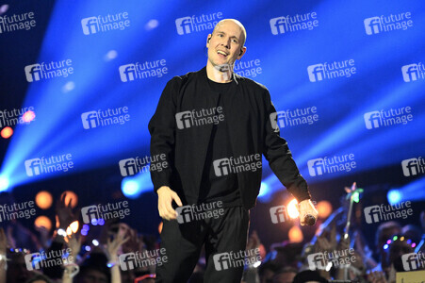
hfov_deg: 4.1
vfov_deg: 2.7
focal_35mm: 500
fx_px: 5898
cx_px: 212
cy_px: 142
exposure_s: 1/200
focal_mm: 500
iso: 16000
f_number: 5.6
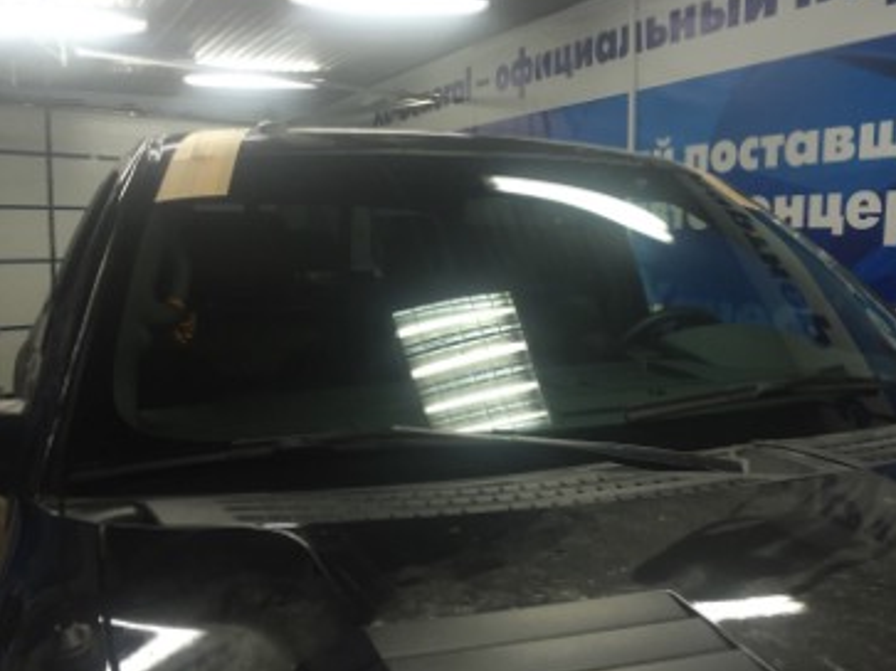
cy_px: 338
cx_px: 489
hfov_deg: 56.7
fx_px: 828
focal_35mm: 32
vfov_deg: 44.1
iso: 100
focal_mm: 4.15
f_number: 2.2
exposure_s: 1/33
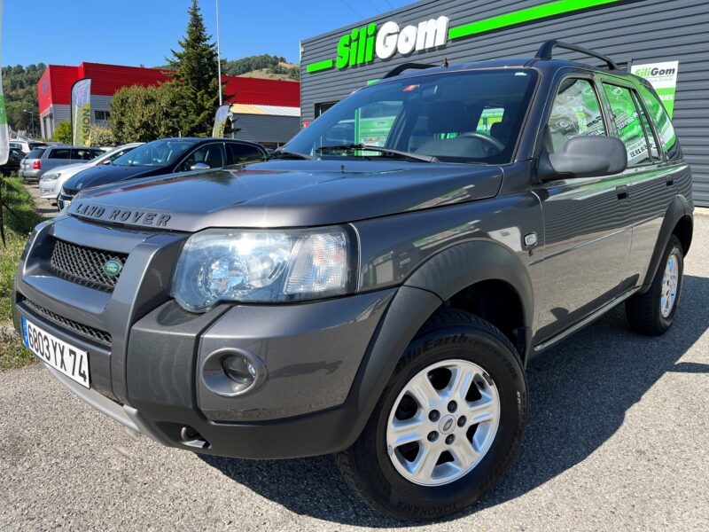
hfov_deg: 67.3
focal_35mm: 26
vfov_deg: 53.1
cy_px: 266
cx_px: 354
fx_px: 533
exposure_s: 1/1647
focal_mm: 5.1
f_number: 1.6
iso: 50
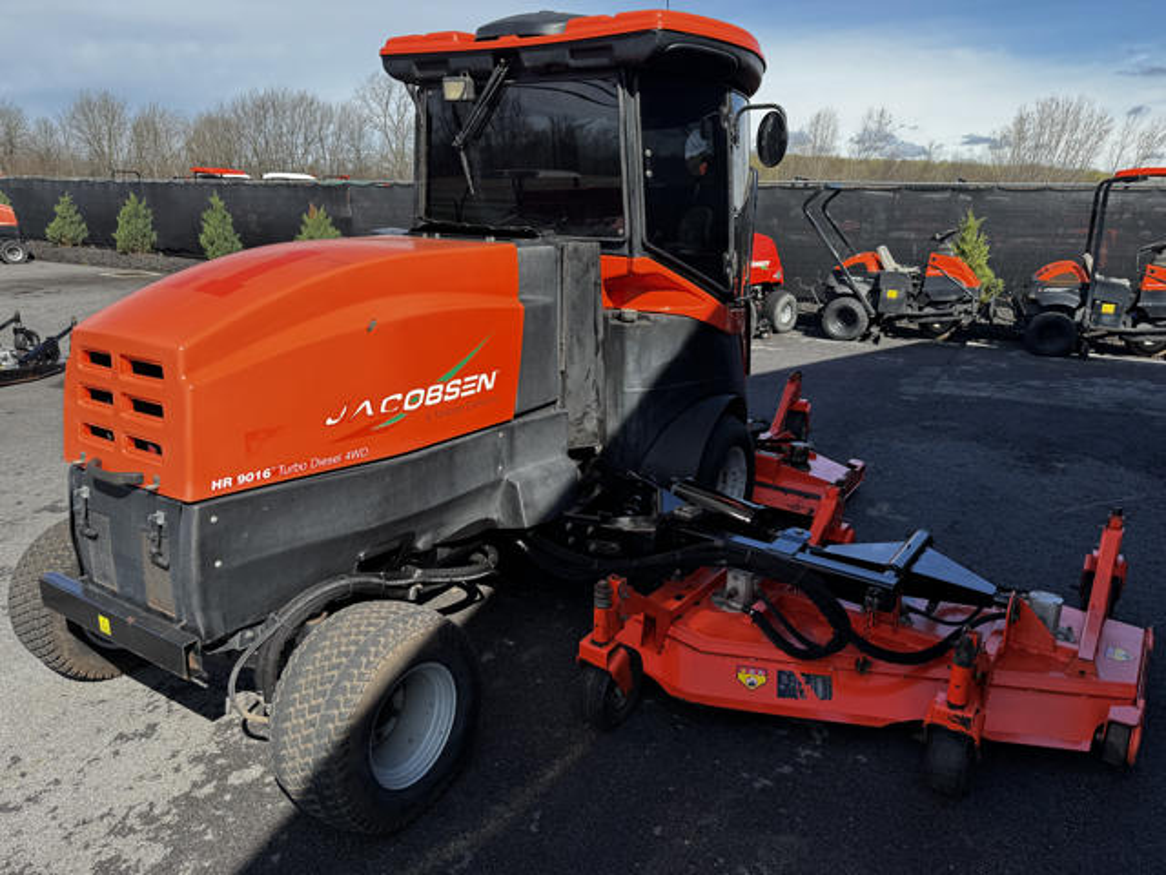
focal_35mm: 24
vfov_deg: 56.8
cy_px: 438
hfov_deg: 71.6
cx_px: 583
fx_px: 808
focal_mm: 6.76
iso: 80
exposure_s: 1/2604
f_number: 1.78
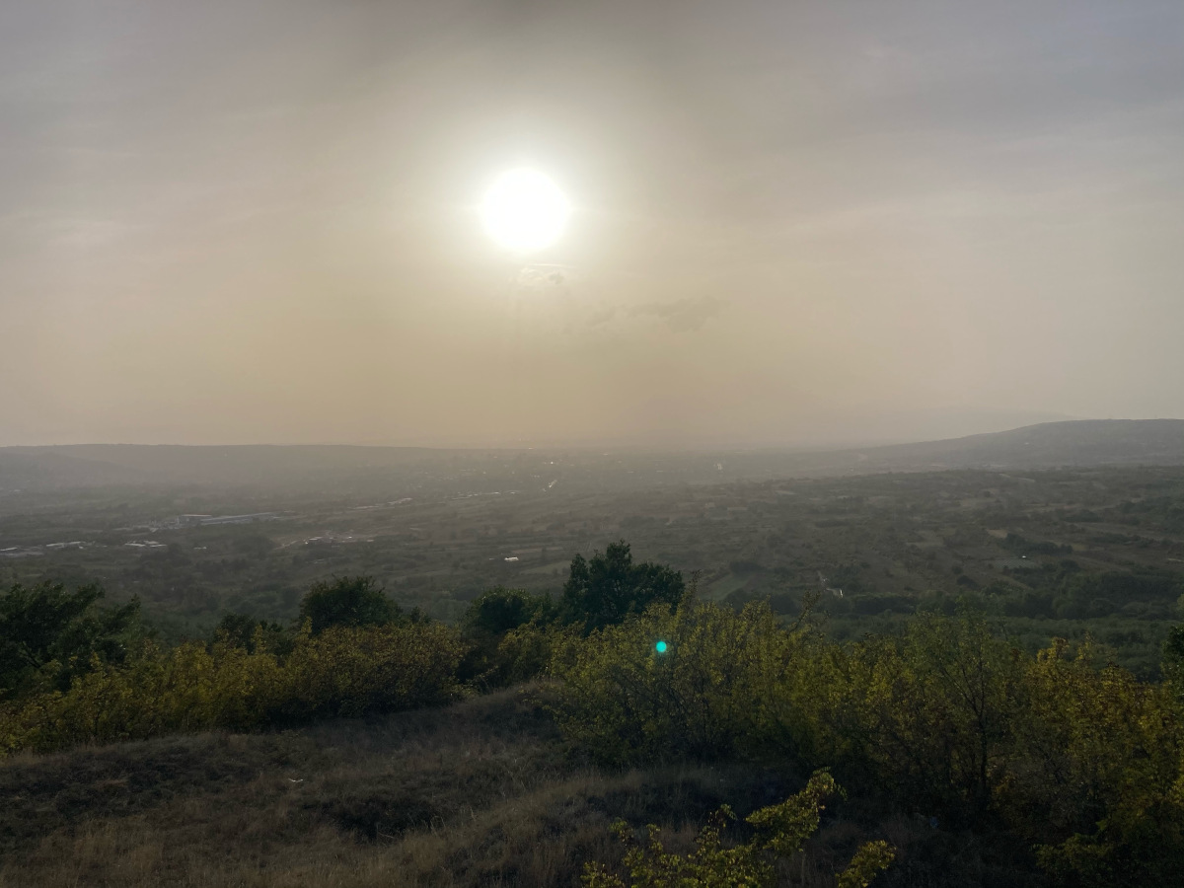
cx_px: 592
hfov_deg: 63.4
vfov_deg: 49.7
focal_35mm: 28
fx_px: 958
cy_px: 444
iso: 20
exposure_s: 1/5348
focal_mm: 3.99
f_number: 1.8
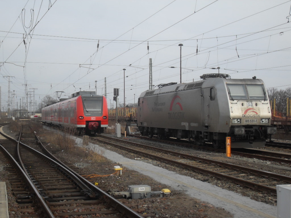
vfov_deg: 24.8
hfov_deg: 32.7
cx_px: 146
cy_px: 109
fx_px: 496
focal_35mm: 59
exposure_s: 1/500
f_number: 3.7
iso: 80
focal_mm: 10.1
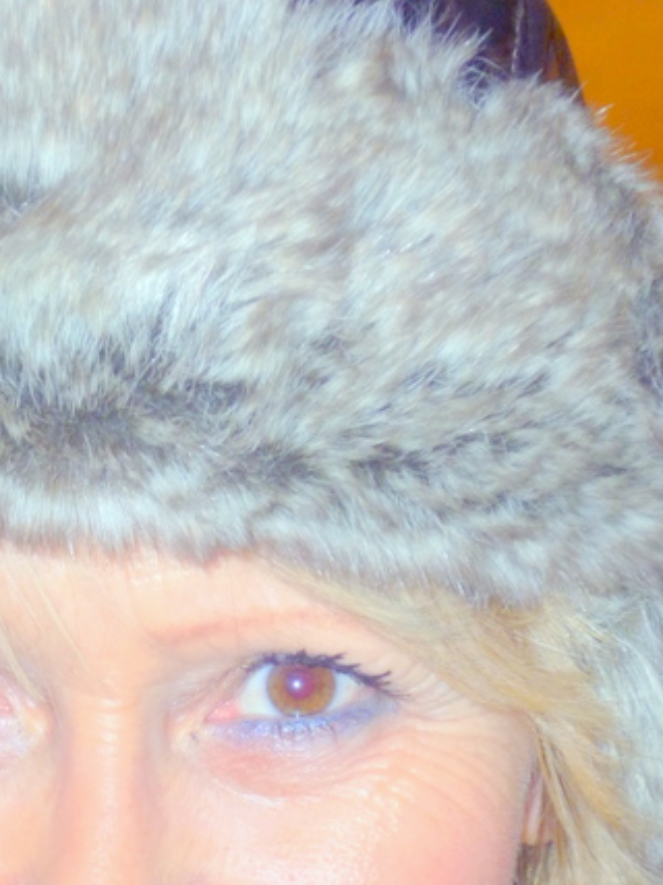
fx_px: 4216
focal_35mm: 165
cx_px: 133
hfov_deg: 9.0
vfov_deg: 11.9
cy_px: 711
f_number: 5.1
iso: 160
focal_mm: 15.7
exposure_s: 1/50
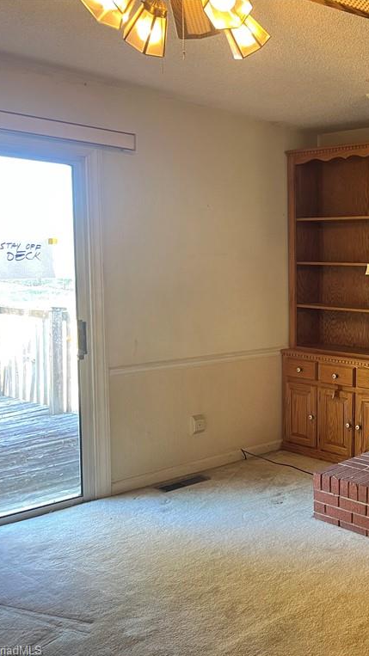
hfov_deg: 28.0
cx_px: 421
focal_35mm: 38
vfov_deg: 52.8
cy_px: 328
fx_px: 661
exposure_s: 1/60
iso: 200
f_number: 1.5
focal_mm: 5.7
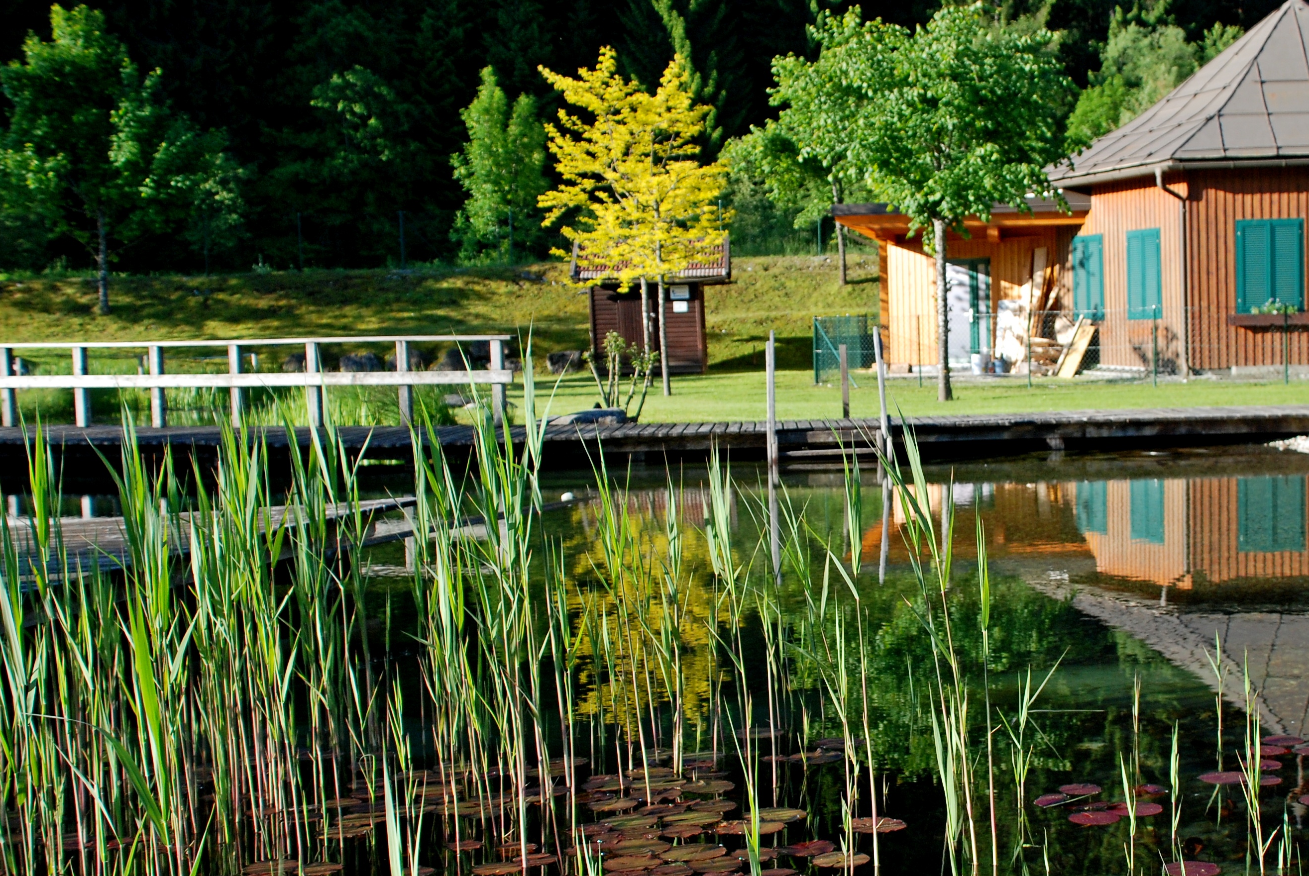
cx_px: 891
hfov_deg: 37.0
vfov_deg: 25.6
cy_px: 477
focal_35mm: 53
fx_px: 1930
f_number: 4
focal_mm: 24
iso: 250
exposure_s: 1/500
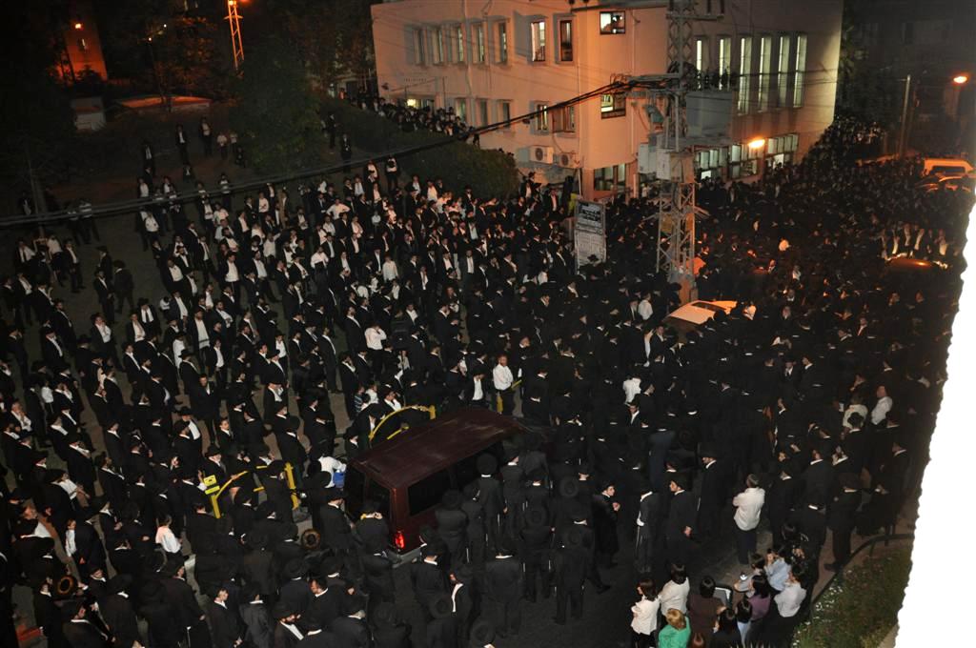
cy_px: 324
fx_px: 731
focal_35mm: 27
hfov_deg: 67.4
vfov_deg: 47.8
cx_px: 488
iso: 800
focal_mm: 18
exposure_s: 1/60
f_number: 4
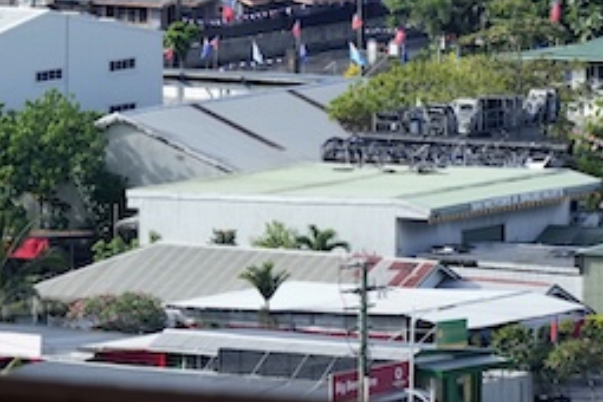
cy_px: -365
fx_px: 14906
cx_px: 698
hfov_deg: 2.3
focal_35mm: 890
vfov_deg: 1.5
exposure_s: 1/800
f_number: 9
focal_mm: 232
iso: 640
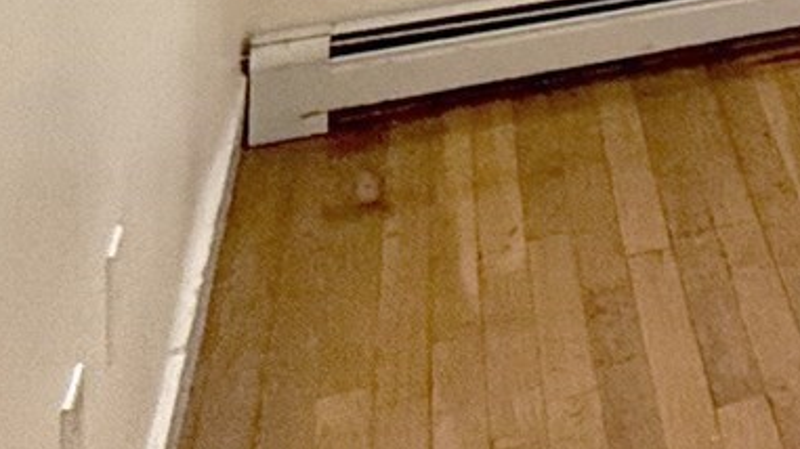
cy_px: -638
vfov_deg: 11.9
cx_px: 1957
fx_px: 1739
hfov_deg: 14.7
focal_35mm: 82
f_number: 2.2
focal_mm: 2.22
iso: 100
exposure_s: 1/99
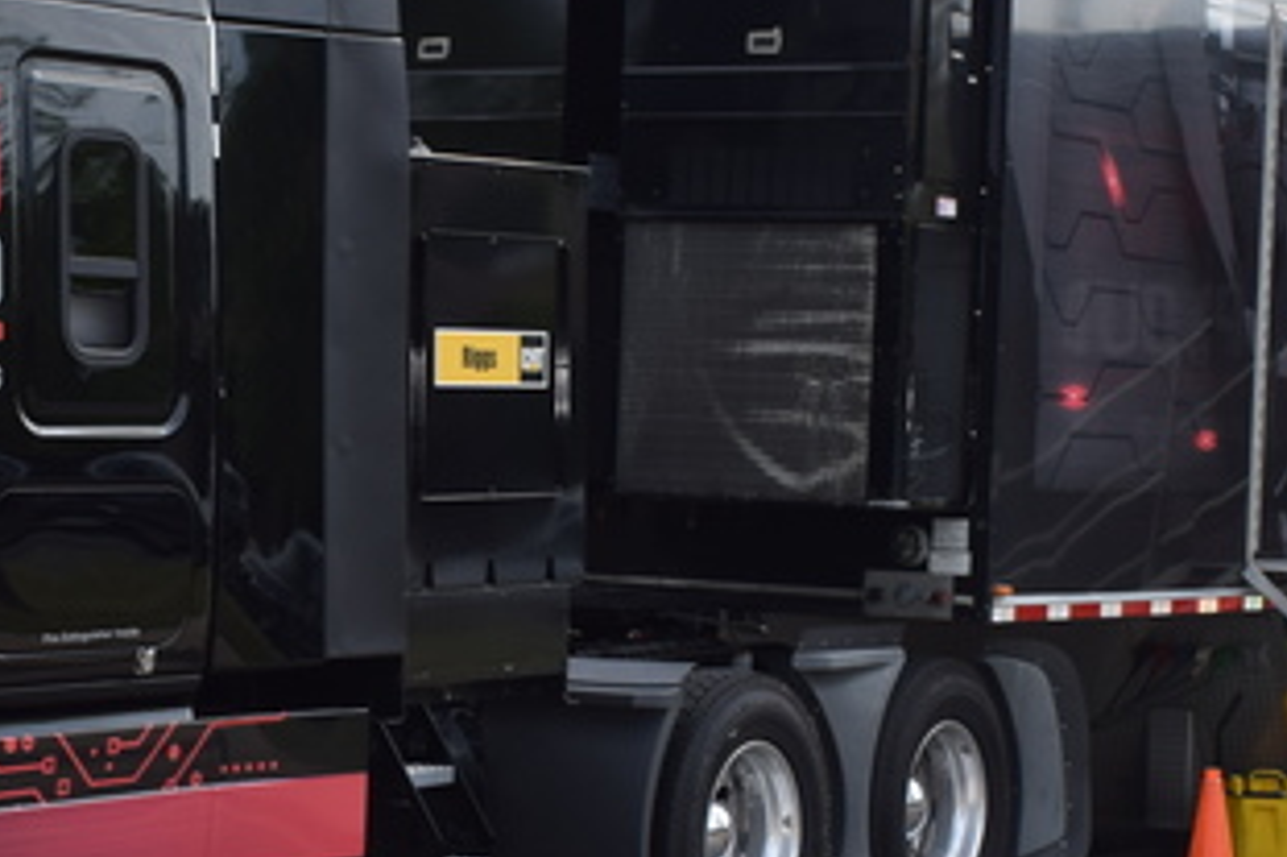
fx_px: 4061
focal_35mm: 114
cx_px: 290
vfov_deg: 12.0
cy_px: 623
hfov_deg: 17.9
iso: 100
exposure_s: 1/200
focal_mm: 23
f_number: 7.1
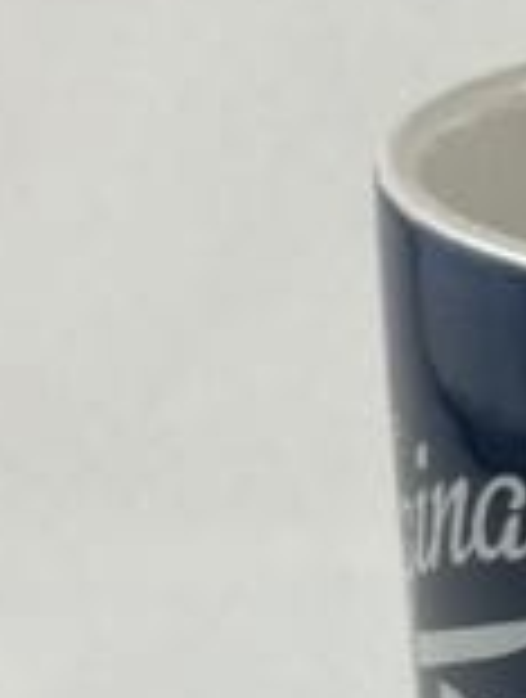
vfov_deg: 9.5
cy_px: 786
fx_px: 4157
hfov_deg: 7.0
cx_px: 1092
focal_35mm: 206
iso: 64
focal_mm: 6.86
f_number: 1.78
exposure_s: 1/100
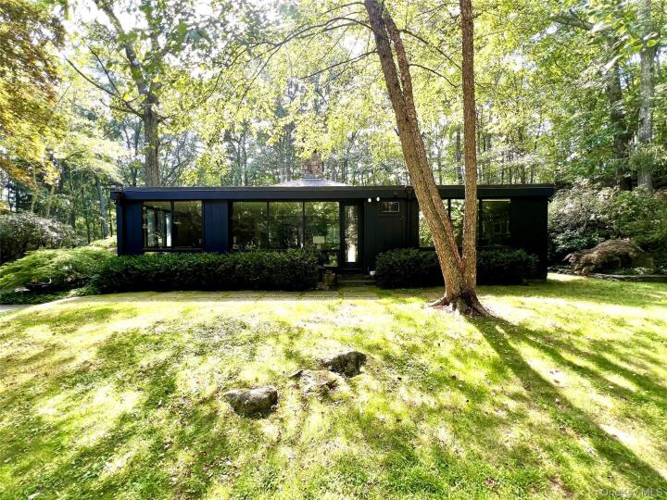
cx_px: 334
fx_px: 250
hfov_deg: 106.2
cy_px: 250
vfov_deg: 89.9
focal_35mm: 13
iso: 40
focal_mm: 1.57
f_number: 1.8
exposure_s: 1/99
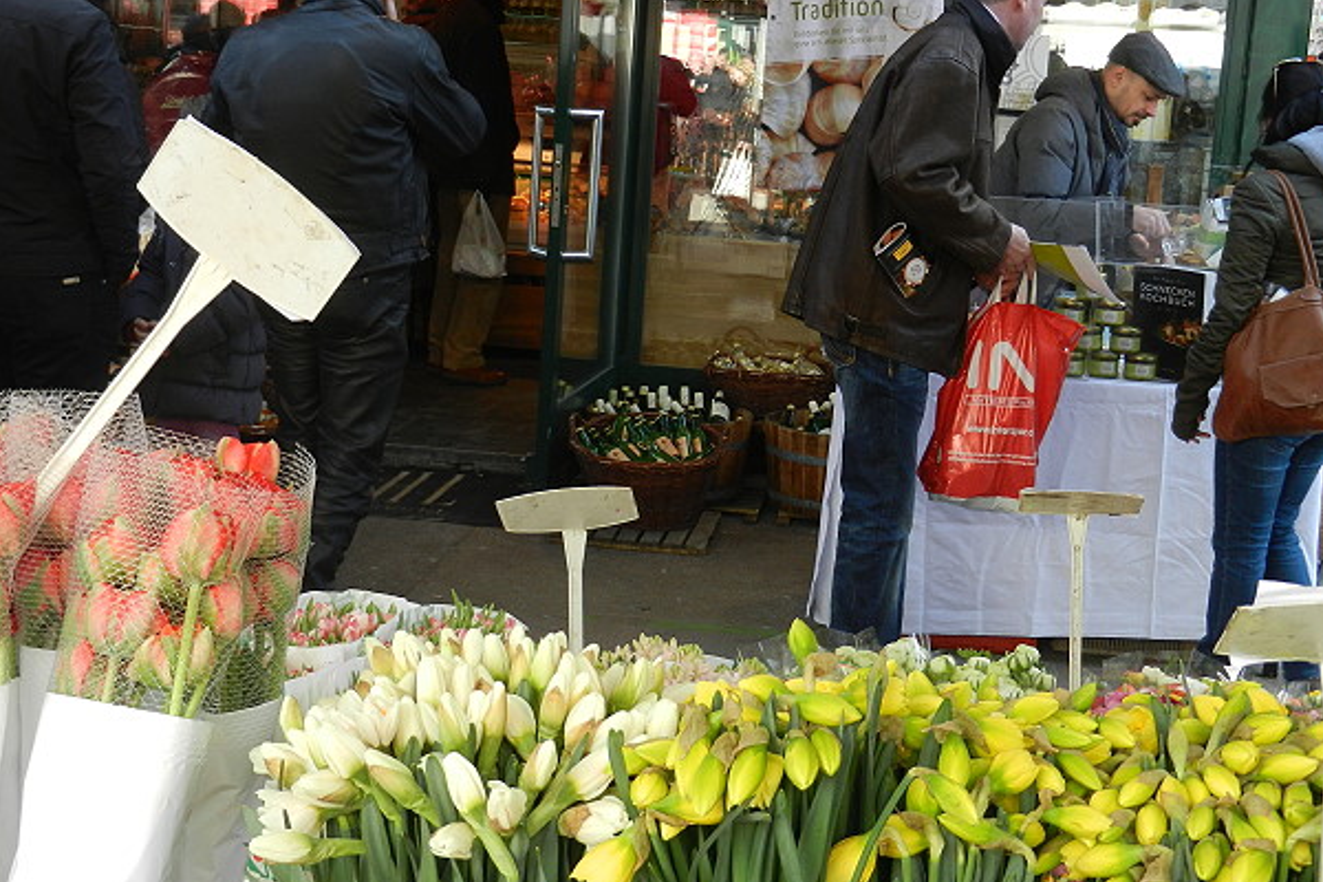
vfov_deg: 25.5
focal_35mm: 53
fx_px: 1948
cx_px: 695
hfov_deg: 37.5
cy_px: 419
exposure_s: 1/100
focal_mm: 8.2
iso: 160
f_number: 4.2
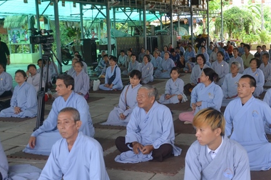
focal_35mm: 54
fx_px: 405
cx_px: 207
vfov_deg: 25.0
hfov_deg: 36.1
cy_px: 98
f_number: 5
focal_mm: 21
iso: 400
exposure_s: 1/100
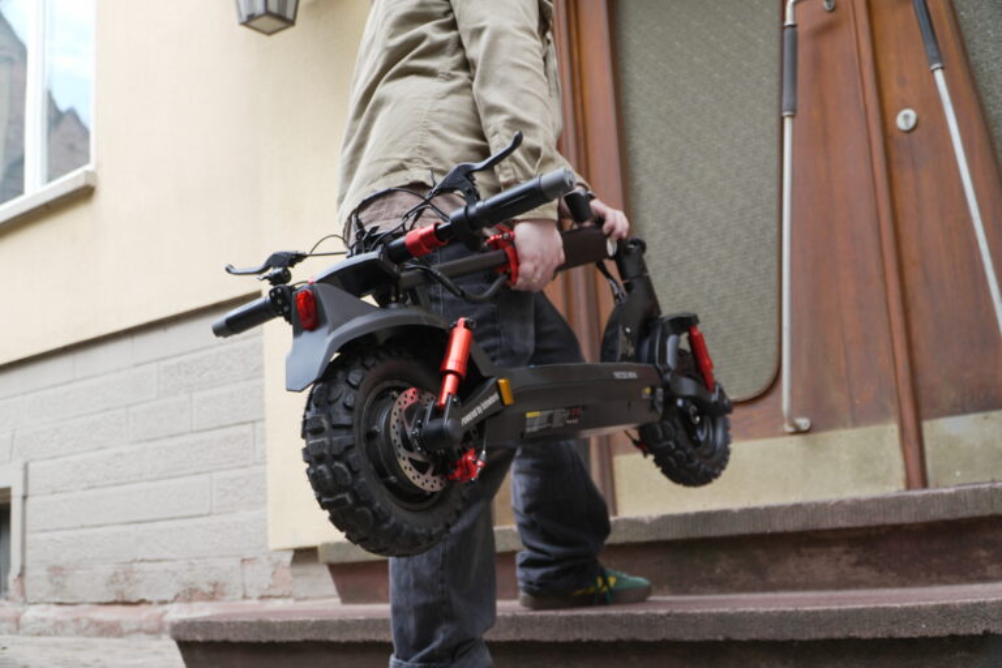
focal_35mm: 39
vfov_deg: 34.2
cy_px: 334
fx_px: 1085
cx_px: 501
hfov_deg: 49.6
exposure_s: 1/100
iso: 125
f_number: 4
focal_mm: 26
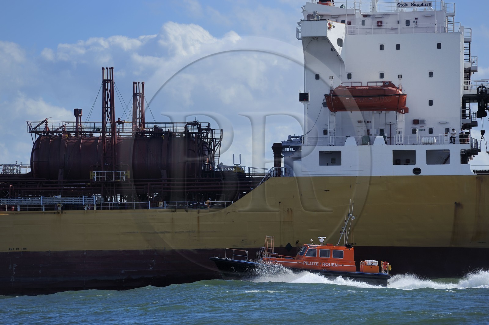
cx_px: 244
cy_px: 162
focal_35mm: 200
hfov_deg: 10.3
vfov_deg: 6.9
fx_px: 2714
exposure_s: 1/640
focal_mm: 200
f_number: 5.6
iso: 200
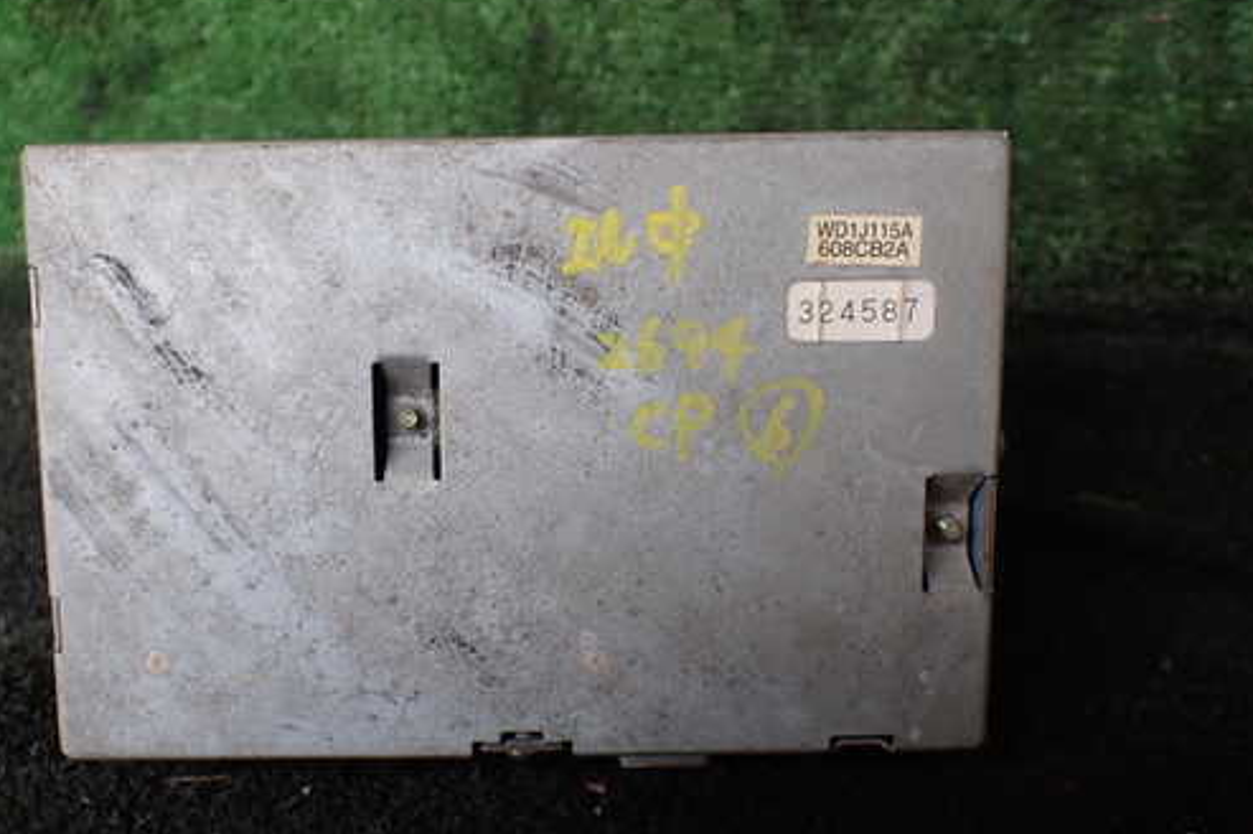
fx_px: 1322
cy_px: 432
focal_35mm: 38
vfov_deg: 35.0
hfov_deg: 50.4
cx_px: 506
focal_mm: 5.4
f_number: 2.3
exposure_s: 1/125
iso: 125
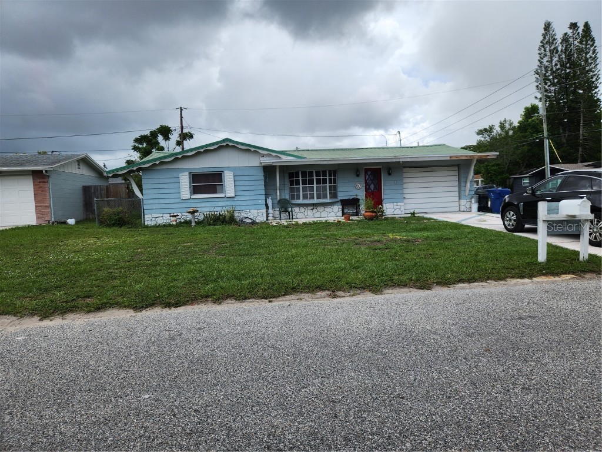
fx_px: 400
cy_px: 226
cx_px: 301
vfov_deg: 58.9
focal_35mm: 23
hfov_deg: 73.9
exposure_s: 1/1339
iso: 20
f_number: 1.8
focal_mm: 5.4
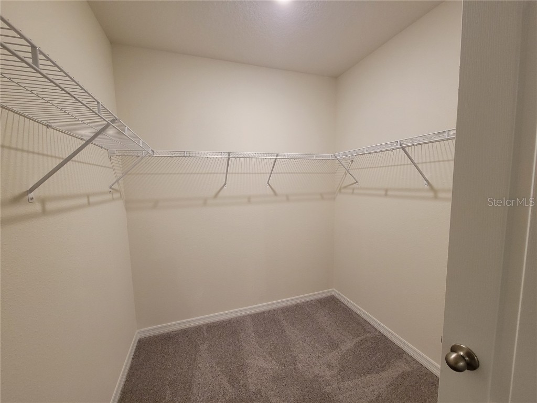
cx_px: 268
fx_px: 202
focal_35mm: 13
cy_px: 202
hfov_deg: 106.2
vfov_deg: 89.9
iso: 400
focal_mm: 2.2
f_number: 2.2
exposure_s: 1/60
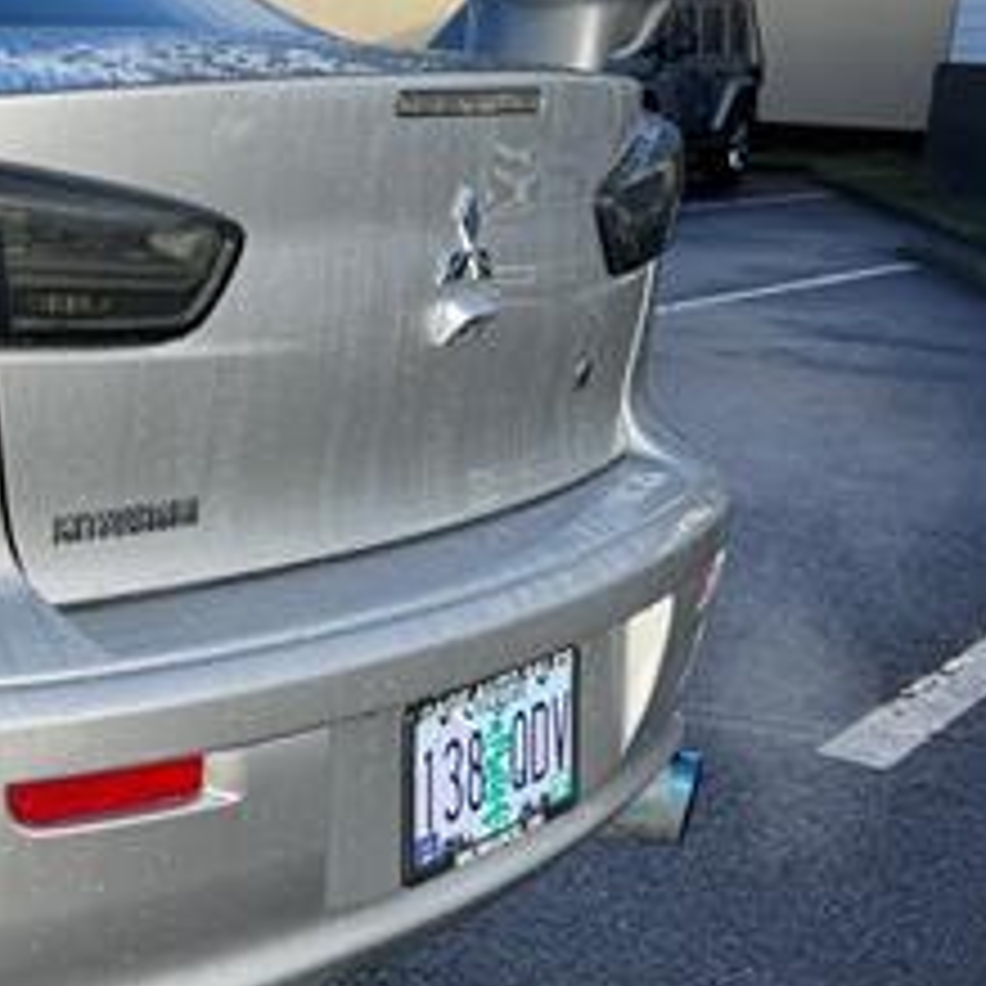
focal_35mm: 62
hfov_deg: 24.0
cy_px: 387
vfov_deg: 27.7
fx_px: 1998
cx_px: -329
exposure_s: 1/2053
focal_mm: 6.76
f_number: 1.78
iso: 80
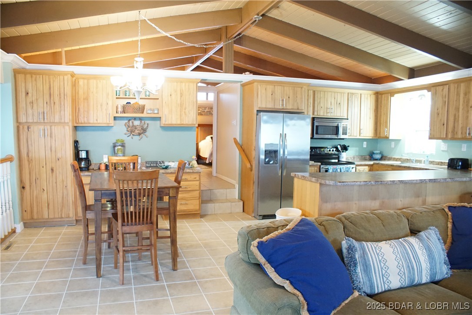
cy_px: 158
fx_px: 354
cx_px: 236
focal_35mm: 27
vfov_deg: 47.9
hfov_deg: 67.4
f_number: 3.5
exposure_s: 1/30
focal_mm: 18
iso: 3200
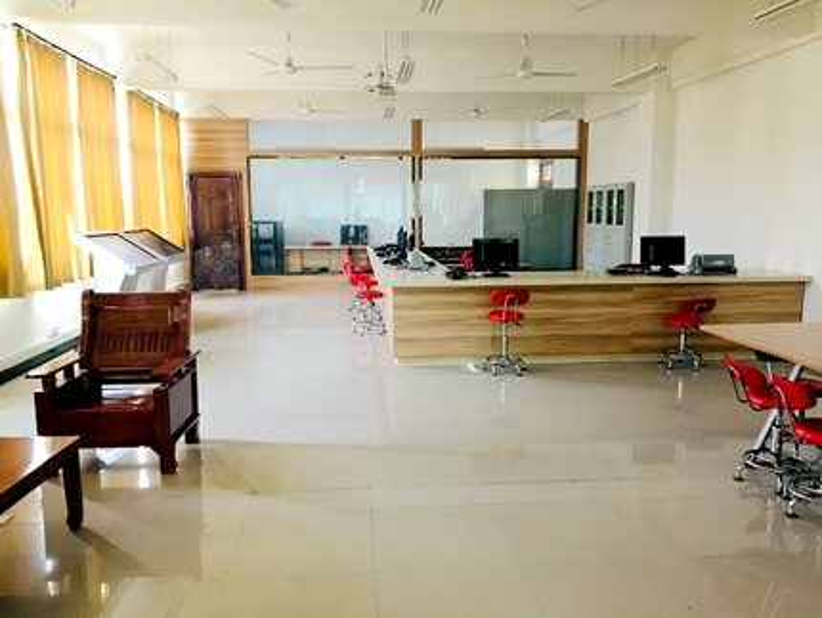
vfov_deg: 48.3
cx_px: 411
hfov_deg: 61.6
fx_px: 689
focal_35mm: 29
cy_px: 309
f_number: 2.2
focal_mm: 4.15
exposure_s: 1/17
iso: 400
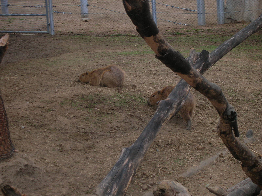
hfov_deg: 19.3
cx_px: 131
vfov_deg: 14.5
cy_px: 98
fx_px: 771
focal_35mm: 102
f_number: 4.9
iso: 78
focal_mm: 17.1
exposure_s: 1/60.1
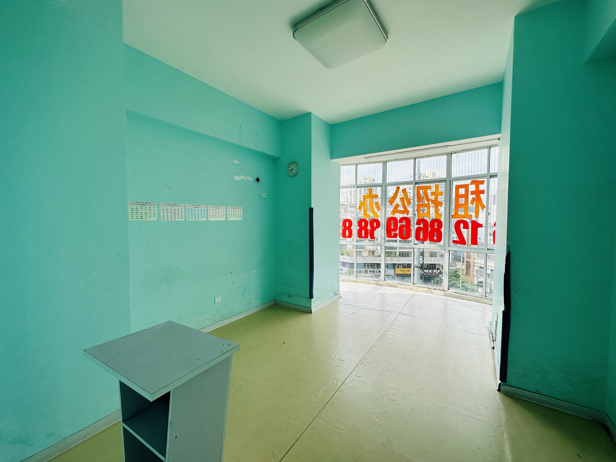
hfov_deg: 102.1
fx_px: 249
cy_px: 231
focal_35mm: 14
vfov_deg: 85.7
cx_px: 308
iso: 40
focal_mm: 2.22
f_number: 2.2
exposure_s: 1/558
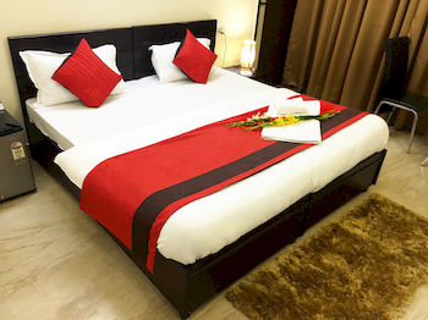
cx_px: 214
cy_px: 160
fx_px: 358
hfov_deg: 61.7
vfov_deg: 48.2
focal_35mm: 29
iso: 100
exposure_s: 1/33
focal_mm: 4.15
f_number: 2.2
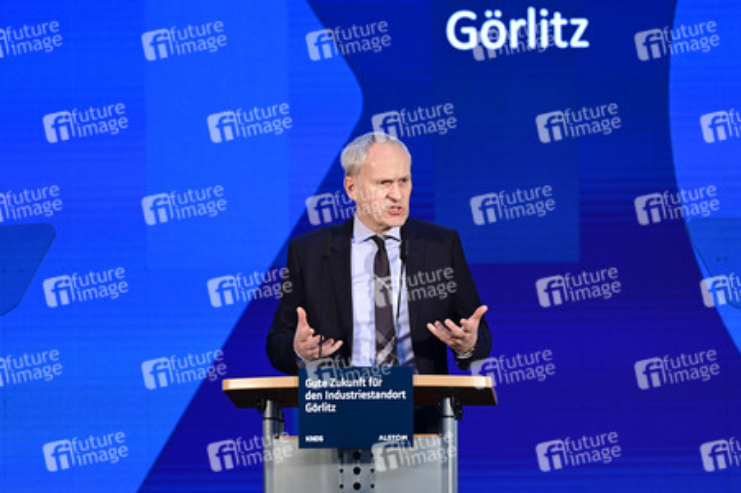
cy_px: 246
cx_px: 370
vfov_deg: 6.9
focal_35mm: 200
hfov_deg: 10.3
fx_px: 4114
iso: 1600
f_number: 3.5
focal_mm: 200
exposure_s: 1/400
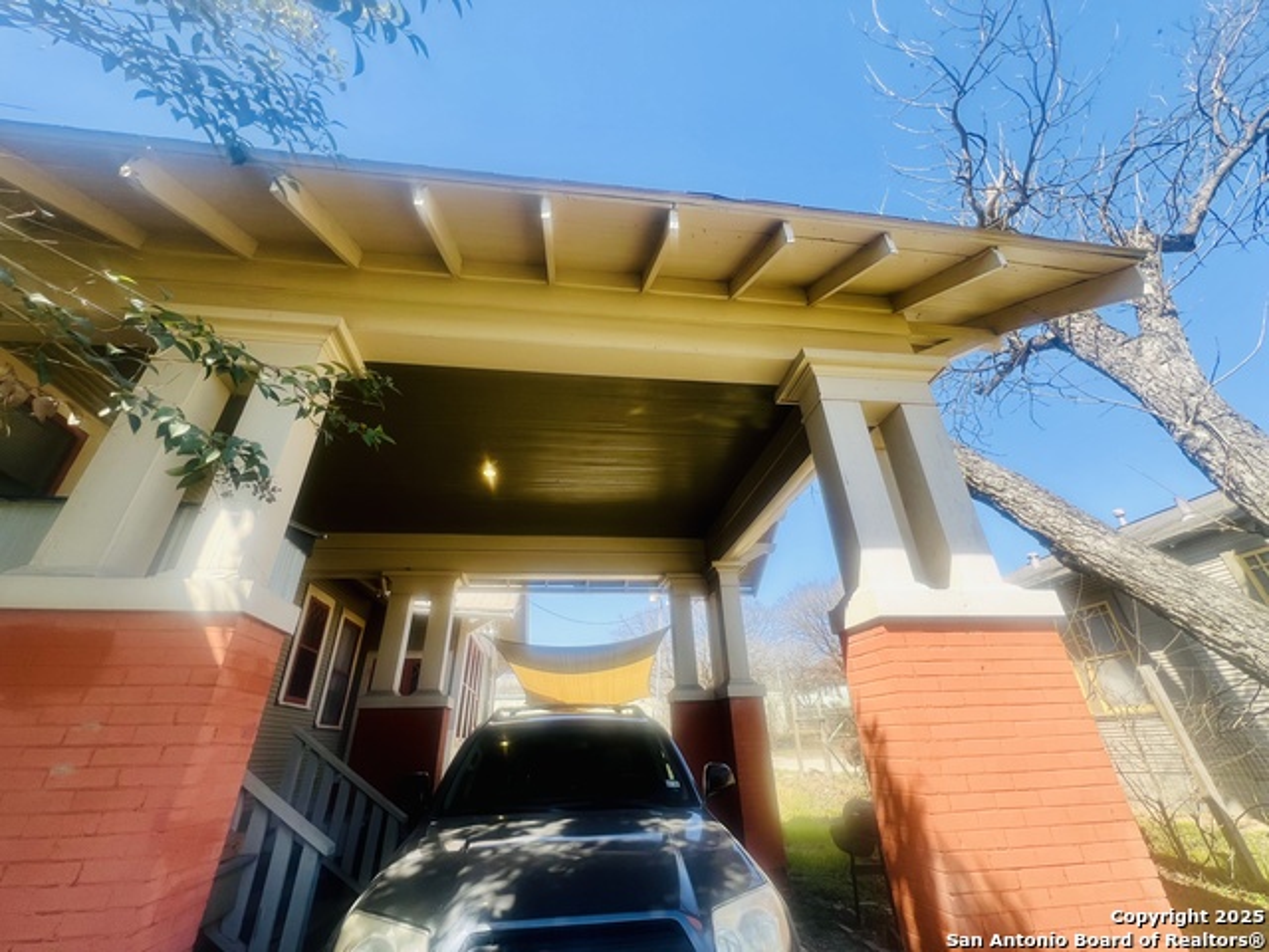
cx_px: 634
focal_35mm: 13
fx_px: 477
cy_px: 476
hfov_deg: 106.2
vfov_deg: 89.9
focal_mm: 1.57
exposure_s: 1/350
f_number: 1.8
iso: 32
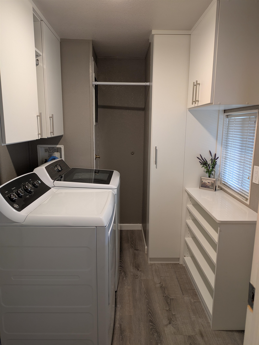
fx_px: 249
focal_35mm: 25
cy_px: 172
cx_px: 130
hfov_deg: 54.9
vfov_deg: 69.4
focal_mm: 5.43
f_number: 1.89
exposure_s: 1/24
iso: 86
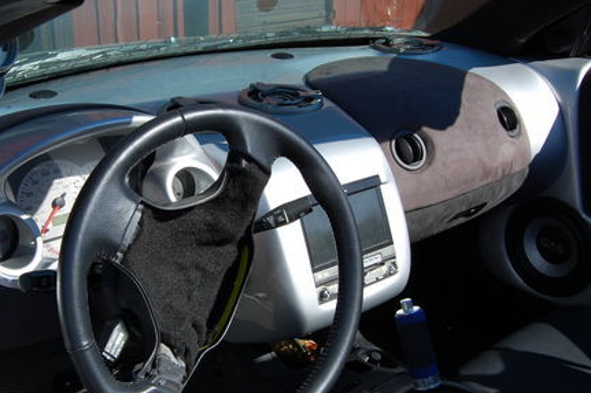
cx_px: 207
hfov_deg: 40.0
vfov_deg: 27.5
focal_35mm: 49
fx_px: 804
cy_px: 205
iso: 200
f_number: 9
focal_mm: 22
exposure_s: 1/320
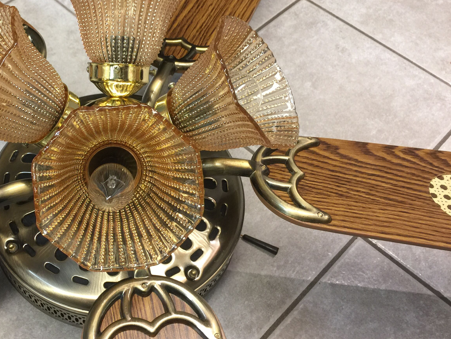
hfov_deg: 44.9
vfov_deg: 35.1
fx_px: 534
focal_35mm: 41
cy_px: 166
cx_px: 138
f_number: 2.2
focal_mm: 4.15
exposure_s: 1/33
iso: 50
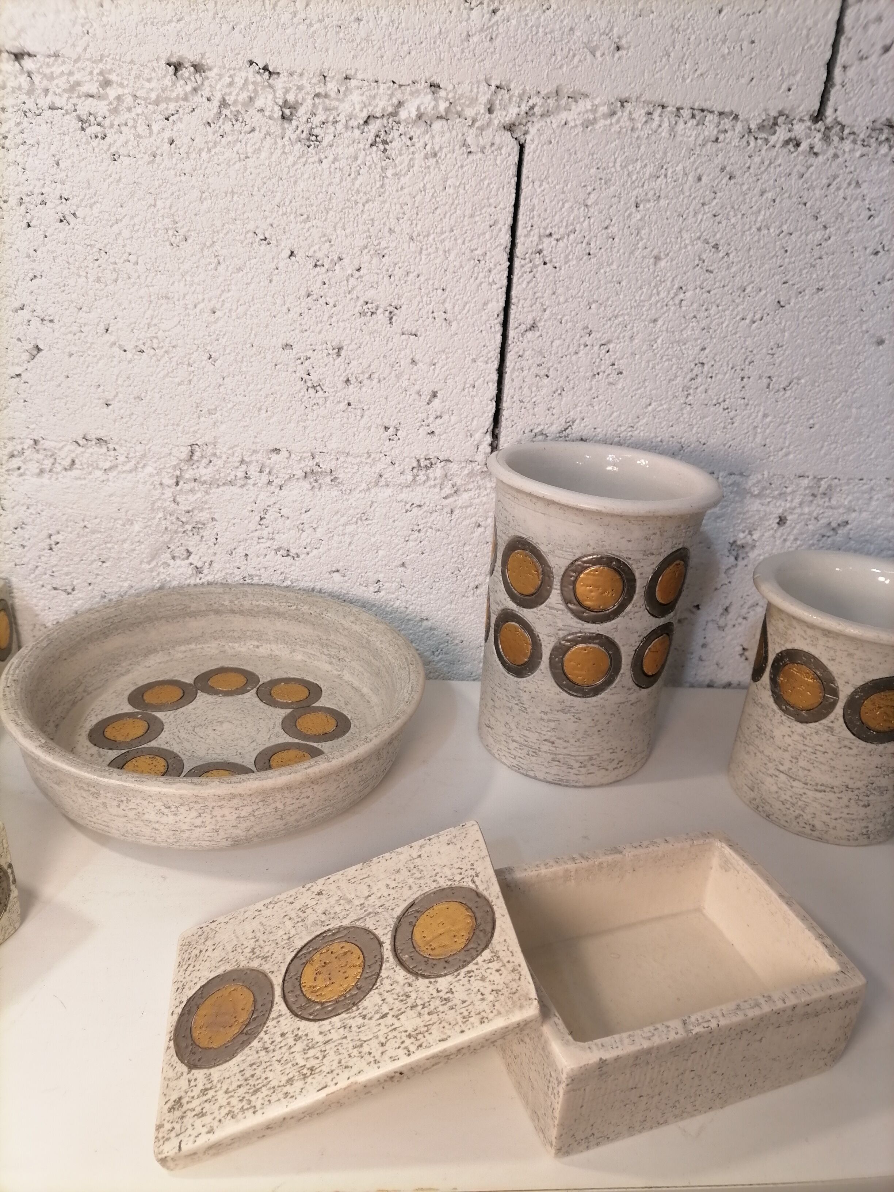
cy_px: 596
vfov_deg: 67.3
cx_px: 447
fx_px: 895
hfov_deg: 53.1
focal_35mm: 26
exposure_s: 1/33.3
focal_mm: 5.4
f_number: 1.8
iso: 64
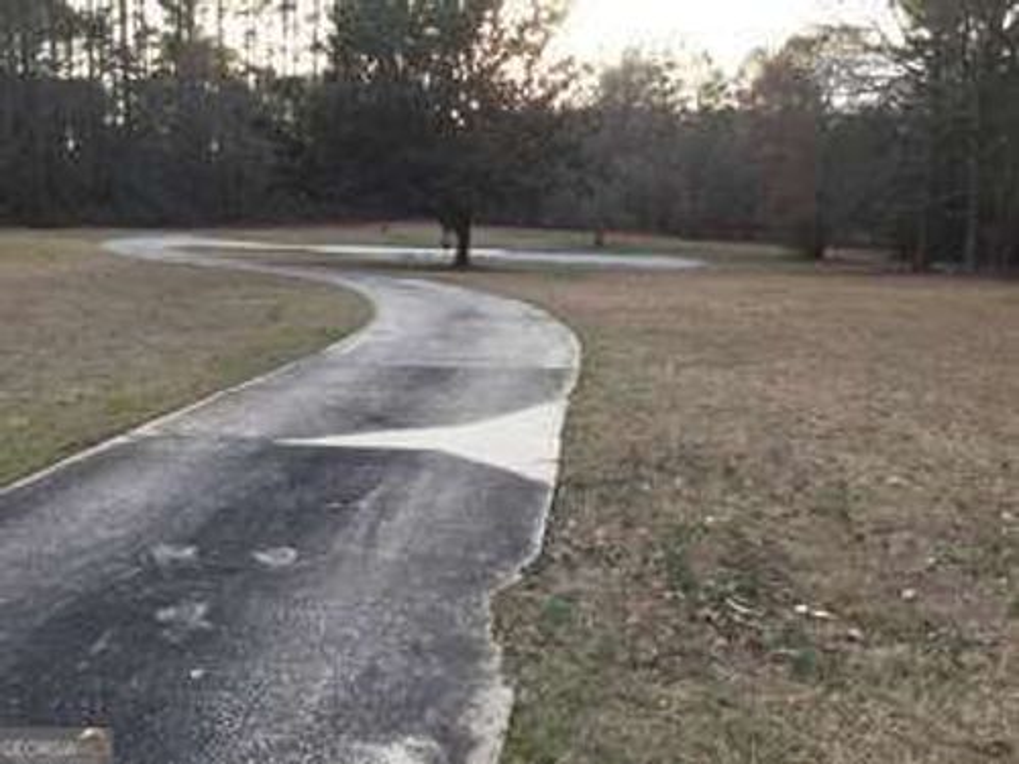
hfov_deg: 58.4
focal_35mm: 31
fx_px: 913
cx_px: 510
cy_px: 382
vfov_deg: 45.4
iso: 25
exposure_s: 1/60
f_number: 2.4
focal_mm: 3.3
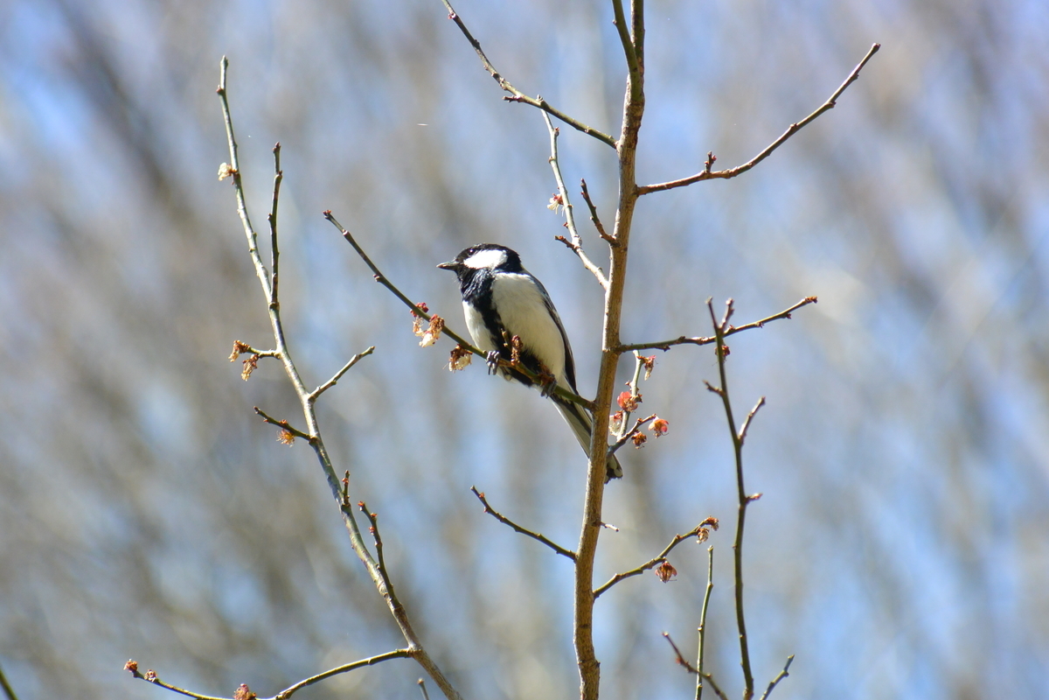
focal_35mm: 378
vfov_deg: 3.6
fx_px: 11014
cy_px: 350
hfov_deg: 5.5
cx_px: 524
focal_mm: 140
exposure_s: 1/500
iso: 200
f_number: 5.6
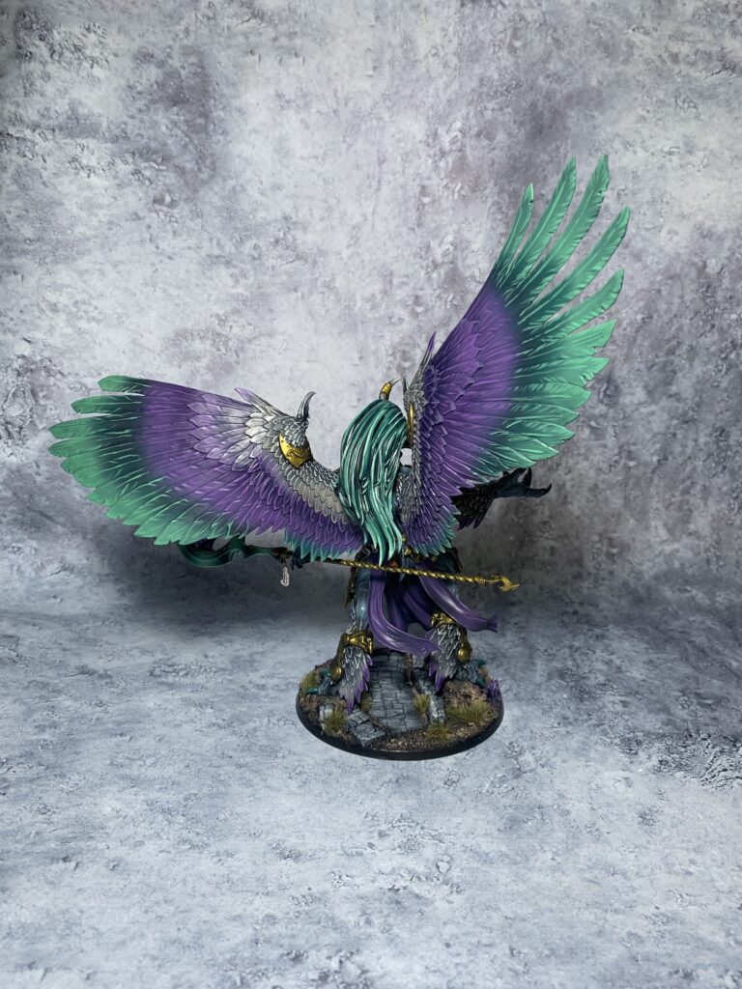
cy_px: 494
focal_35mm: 26
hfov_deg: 53.1
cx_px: 371
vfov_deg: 67.3
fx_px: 743
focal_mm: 4.25
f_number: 1.8
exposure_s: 1/121
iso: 80
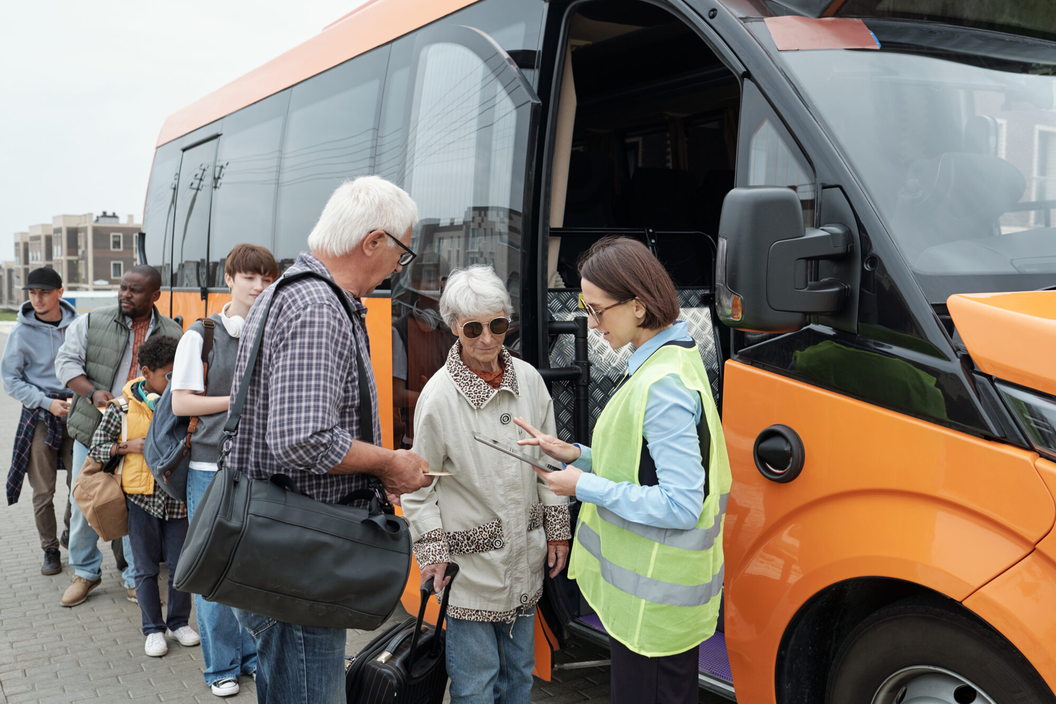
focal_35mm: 35
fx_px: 1027
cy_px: 352
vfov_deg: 37.8
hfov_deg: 54.4
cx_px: 528
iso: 160
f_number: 4
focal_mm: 23
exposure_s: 1/500
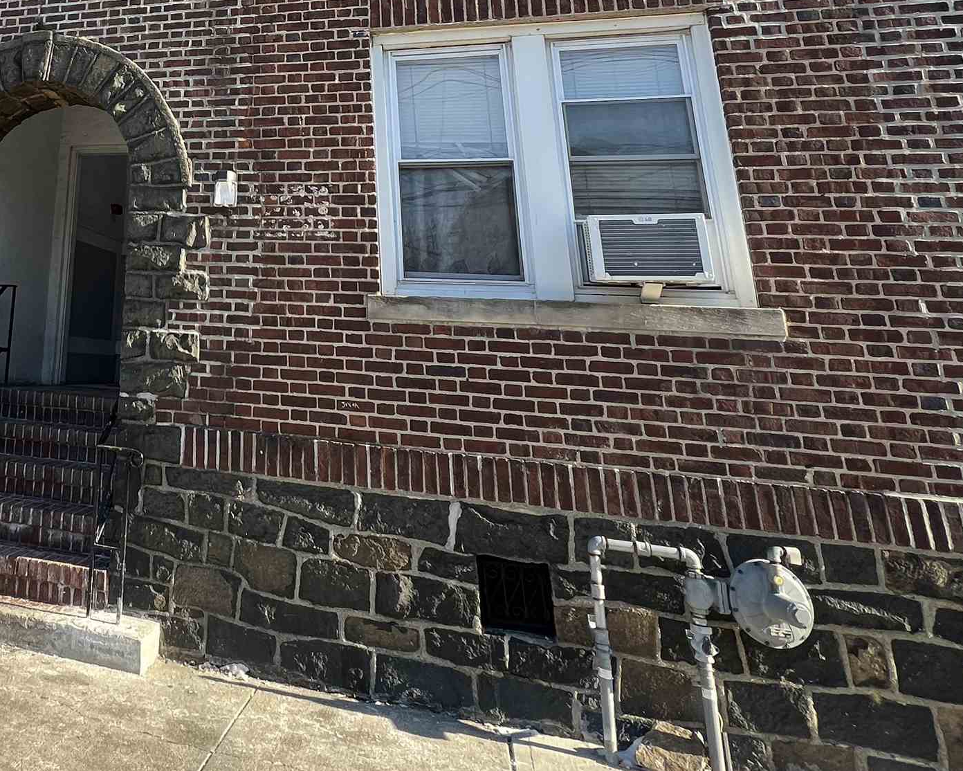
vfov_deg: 46.3
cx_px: 110
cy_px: 70
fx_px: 798
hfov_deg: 54.7
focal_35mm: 28
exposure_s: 1/256
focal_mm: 1.57
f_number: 1.8
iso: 32
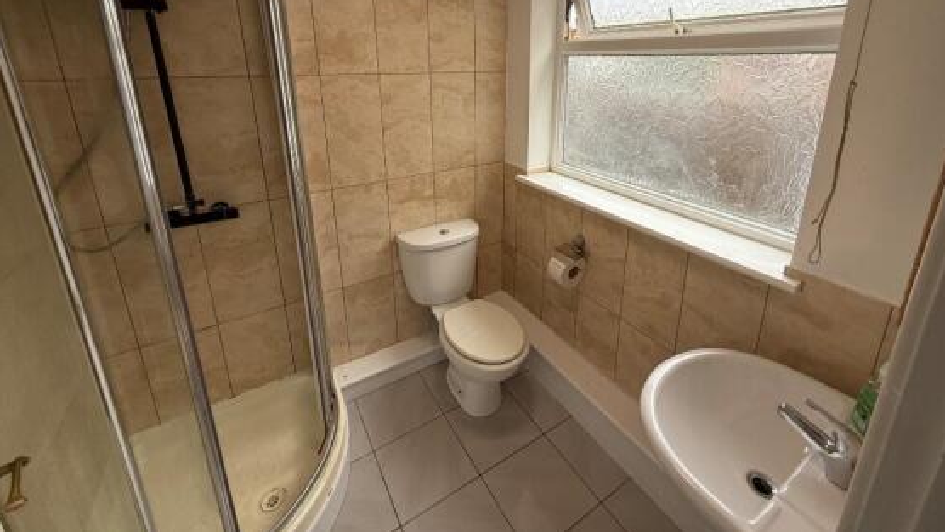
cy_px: 166
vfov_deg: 64.9
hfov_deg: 99.3
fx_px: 401
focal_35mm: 16
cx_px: 494
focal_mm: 2.22
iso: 64
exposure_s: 1/359
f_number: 2.2
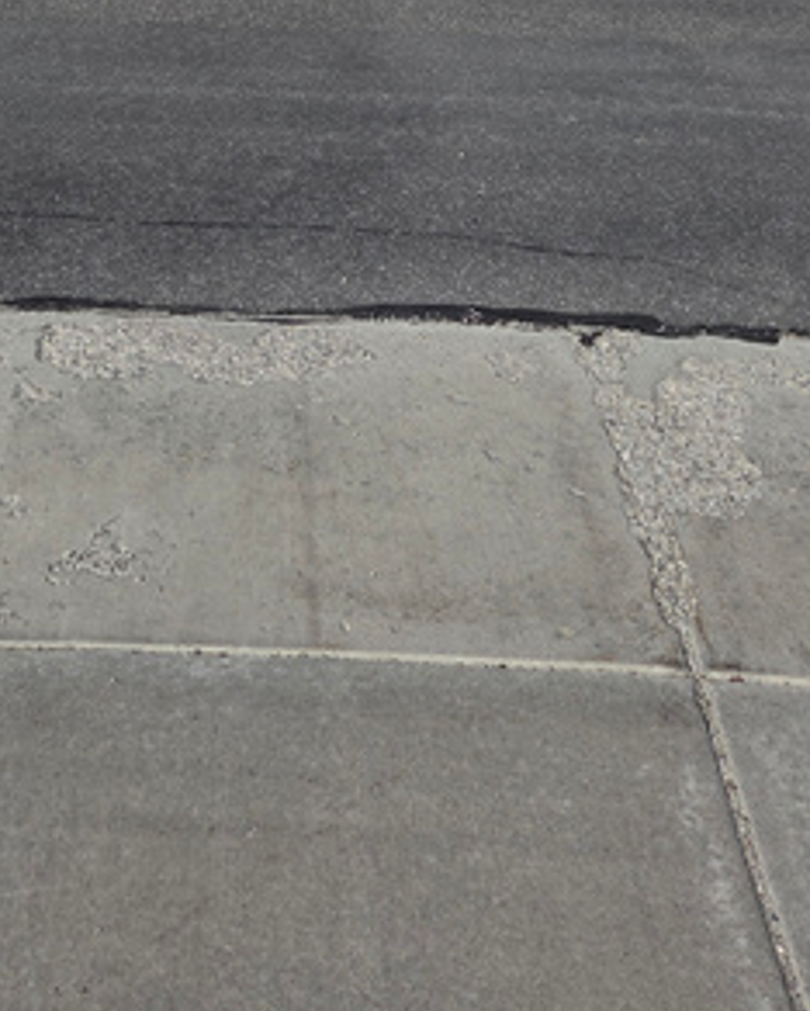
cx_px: 287
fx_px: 1766
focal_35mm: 59
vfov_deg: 27.5
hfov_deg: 25.7
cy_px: -242
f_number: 1.8
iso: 64
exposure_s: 1/7891
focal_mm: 5.4
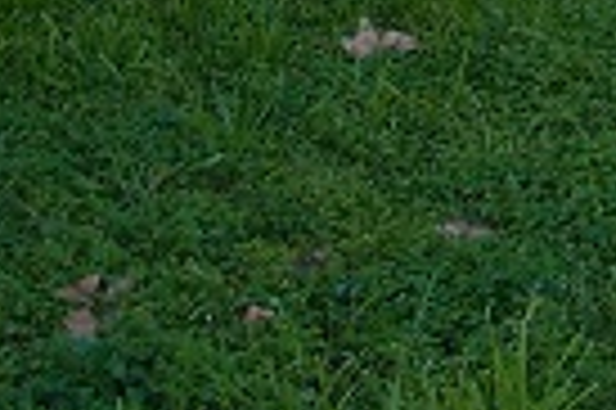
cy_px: -779
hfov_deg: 11.0
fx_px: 3110
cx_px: 868
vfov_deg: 6.8
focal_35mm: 182
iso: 100
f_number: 2.2
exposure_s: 1/100
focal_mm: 6.48
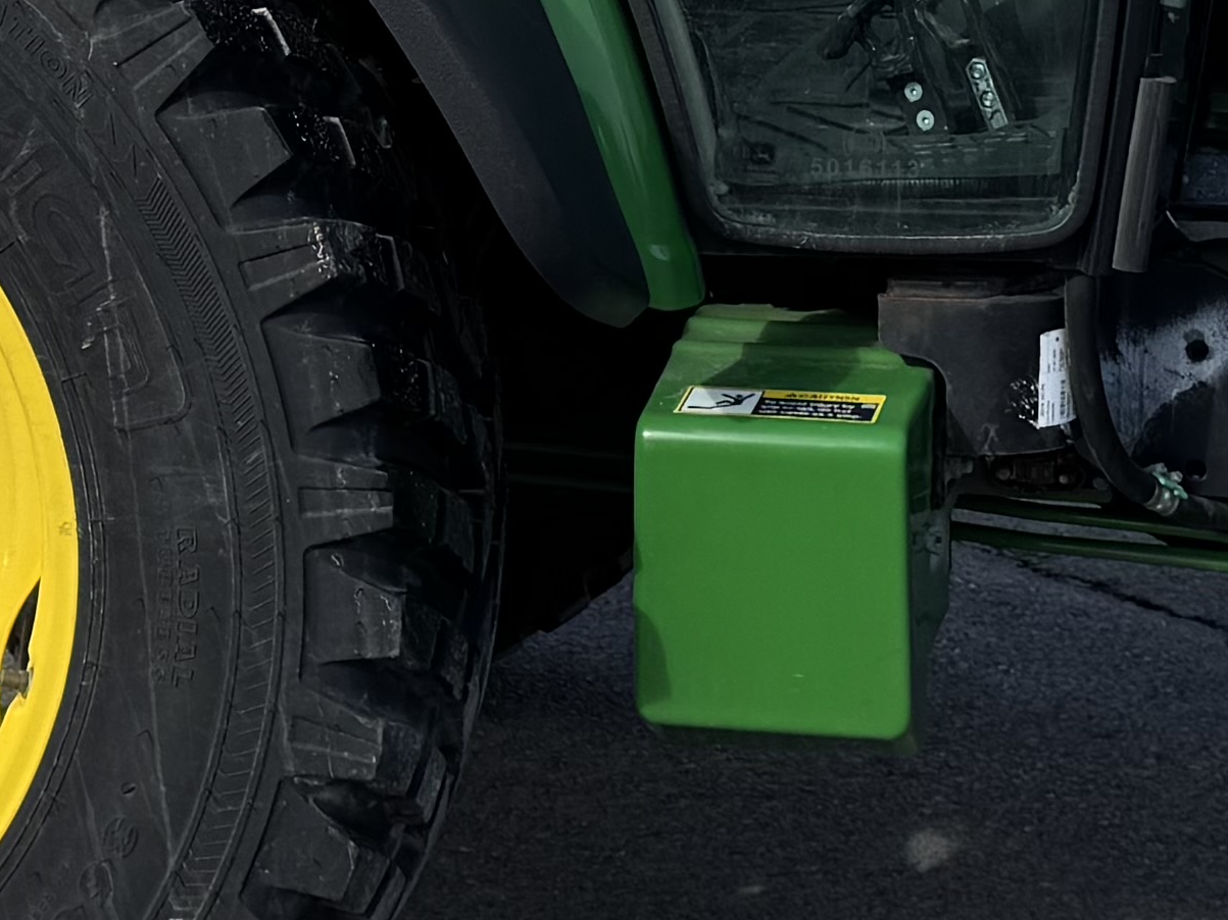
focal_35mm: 114
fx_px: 4044
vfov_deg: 12.7
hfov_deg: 17.3
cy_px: -152
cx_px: 648
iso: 80
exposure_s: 1/4310
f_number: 1.78
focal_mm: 6.76
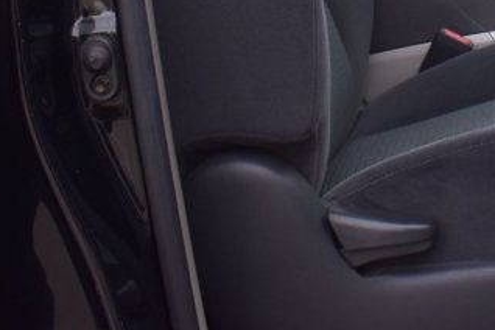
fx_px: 1196
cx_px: 520
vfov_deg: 14.7
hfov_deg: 22.3
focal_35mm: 87
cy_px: -148
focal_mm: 18
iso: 400
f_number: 8
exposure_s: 1/80
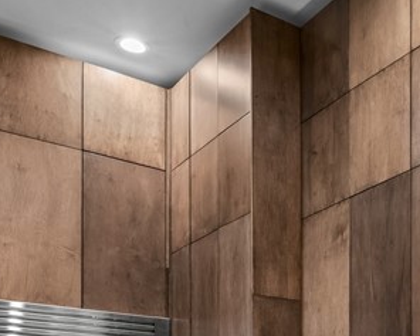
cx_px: 521
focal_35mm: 55
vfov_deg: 23.6
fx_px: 684
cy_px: 464
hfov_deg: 28.9
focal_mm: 16
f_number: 8
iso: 640
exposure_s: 1/2
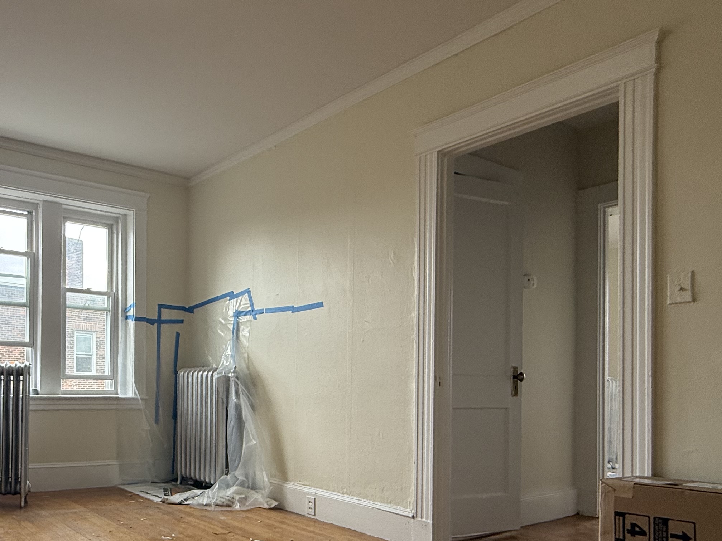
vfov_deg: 48.3
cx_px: 149
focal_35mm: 28
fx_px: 584
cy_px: 390
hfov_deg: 58.8
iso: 64
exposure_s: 1/136
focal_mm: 2.22
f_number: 2.2
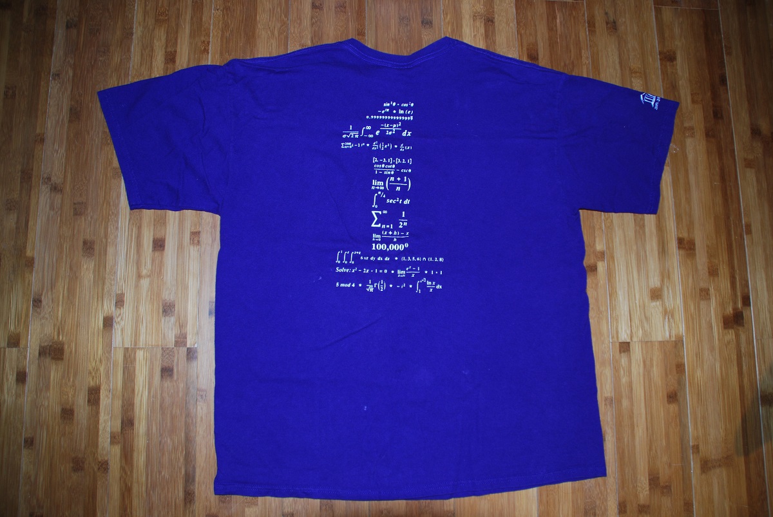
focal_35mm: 27
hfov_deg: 67.3
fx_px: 580
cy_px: 258
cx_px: 386
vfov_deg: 48.0
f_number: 3.5
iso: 200
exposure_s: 1/60
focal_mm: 18
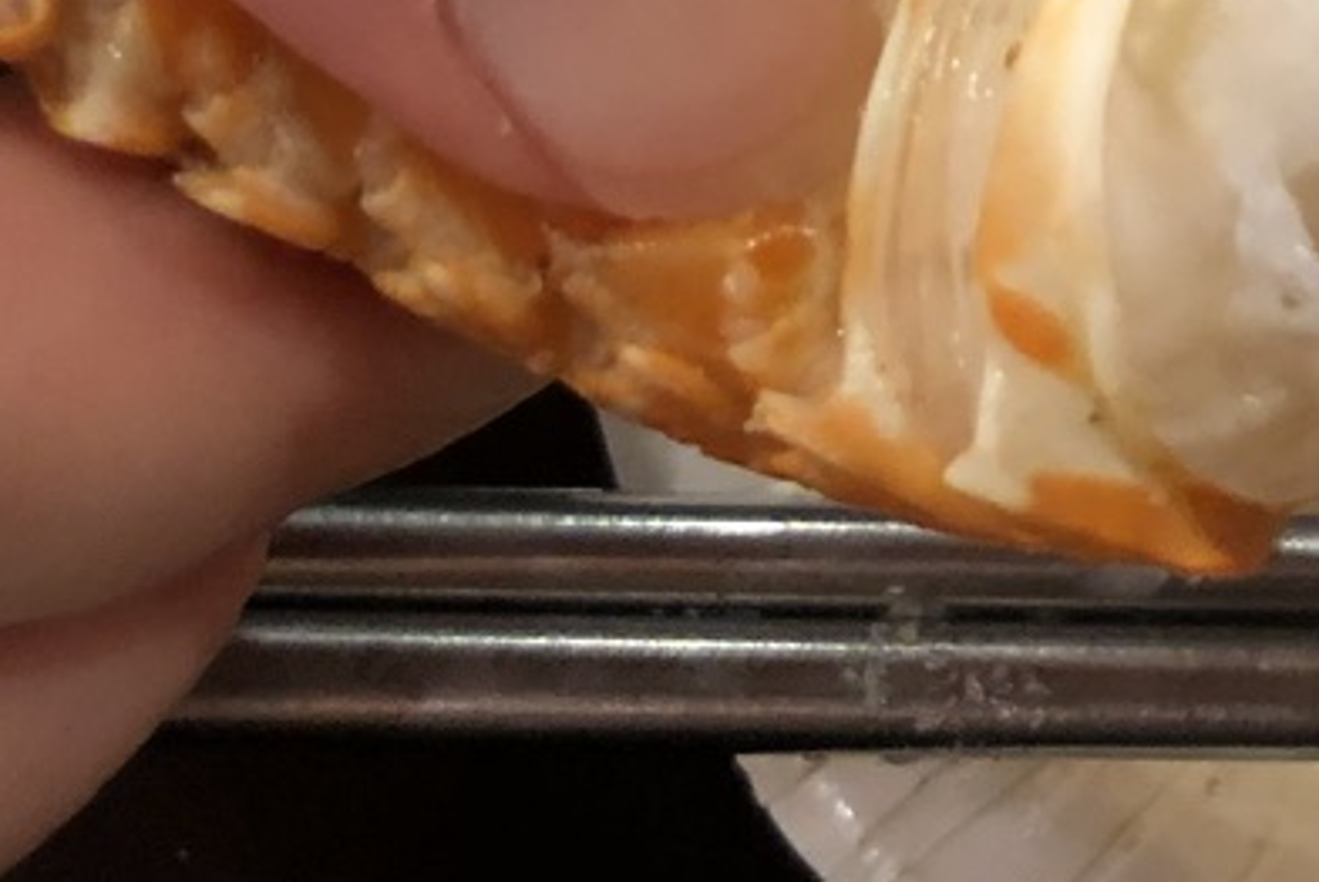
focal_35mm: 95
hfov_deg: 20.5
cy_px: -589
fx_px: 3483
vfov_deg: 13.3
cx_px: 1417
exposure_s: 1/15
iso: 64
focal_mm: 3.99
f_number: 1.8
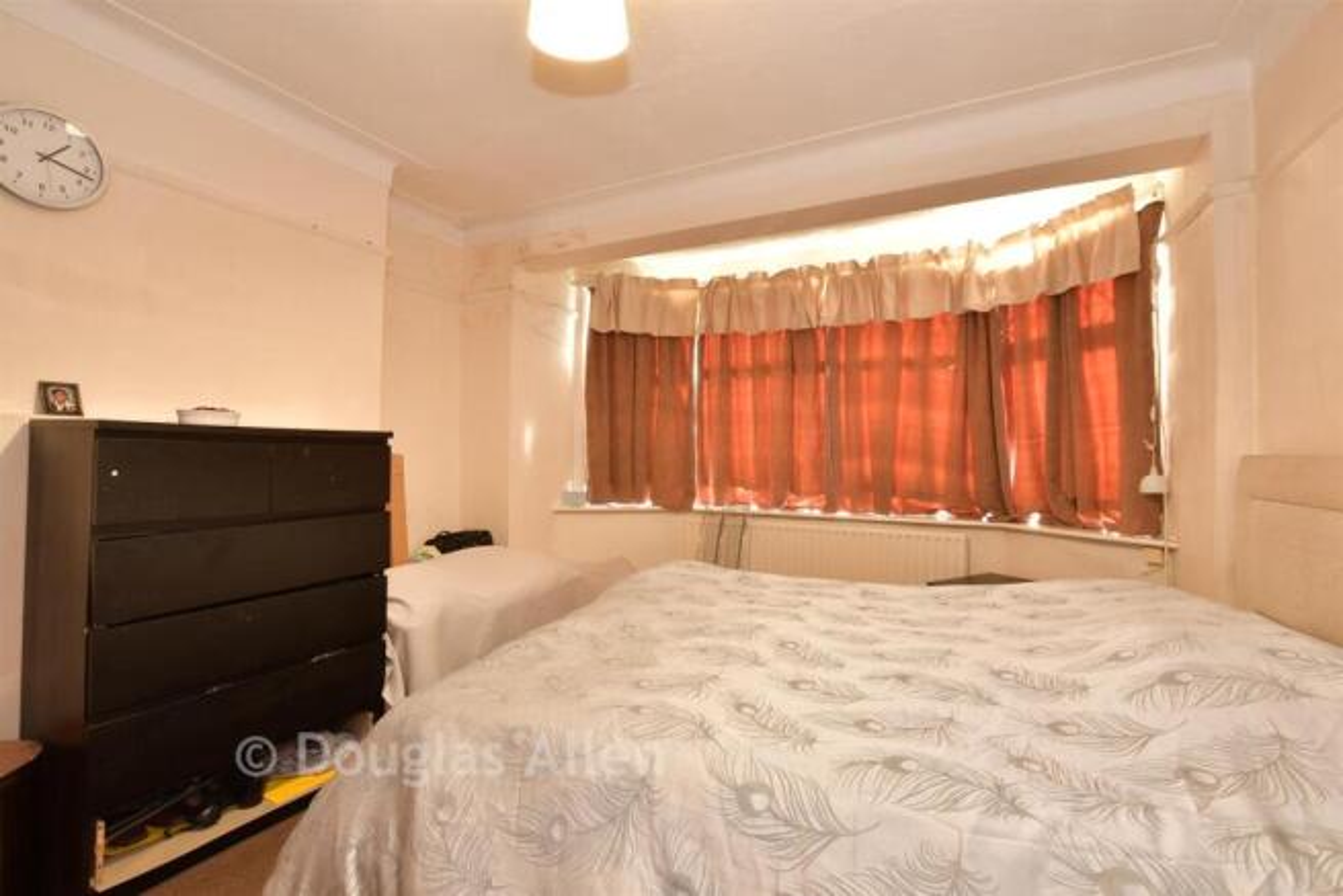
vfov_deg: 77.4
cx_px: 672
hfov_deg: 100.4
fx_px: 560
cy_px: 448
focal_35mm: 15
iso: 100
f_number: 8
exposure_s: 1.6
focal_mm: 10
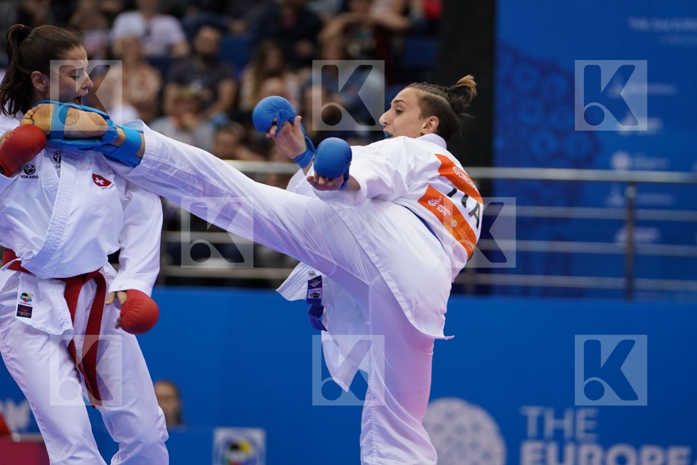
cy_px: 232
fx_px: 4879
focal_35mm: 252
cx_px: 348
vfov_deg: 5.5
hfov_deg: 8.2
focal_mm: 168
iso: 1000
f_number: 2.8
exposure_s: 1/1000
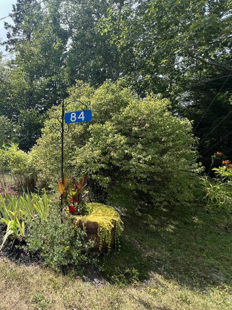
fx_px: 161
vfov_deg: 87.8
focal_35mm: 18
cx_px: 30
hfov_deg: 62.1
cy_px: 155
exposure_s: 1/481
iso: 32
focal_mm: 1.57
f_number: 1.8
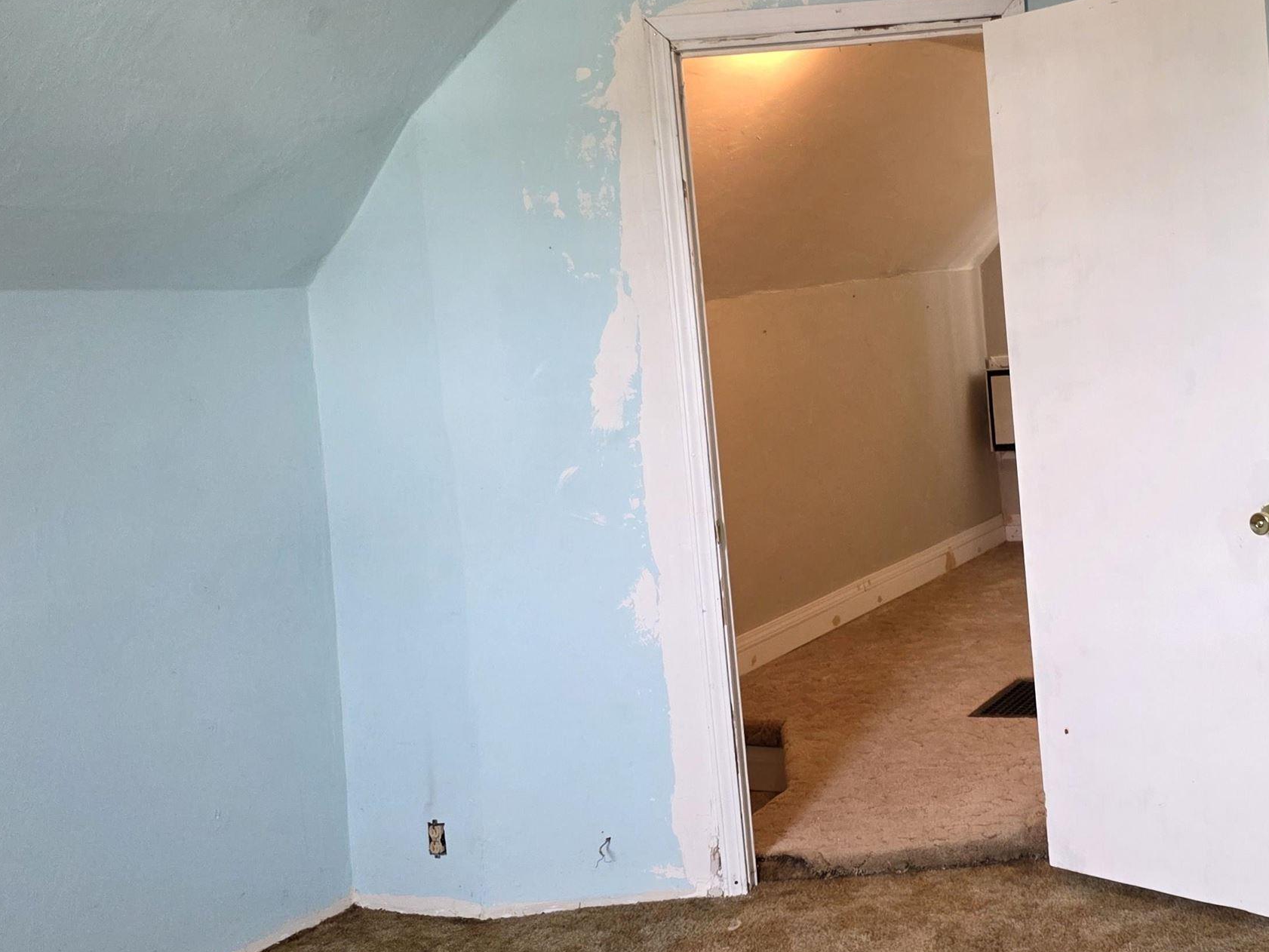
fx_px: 1540
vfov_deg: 34.2
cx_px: 985
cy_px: 379
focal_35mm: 42
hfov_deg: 43.1
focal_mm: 6.3
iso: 320
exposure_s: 1/120
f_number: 1.7
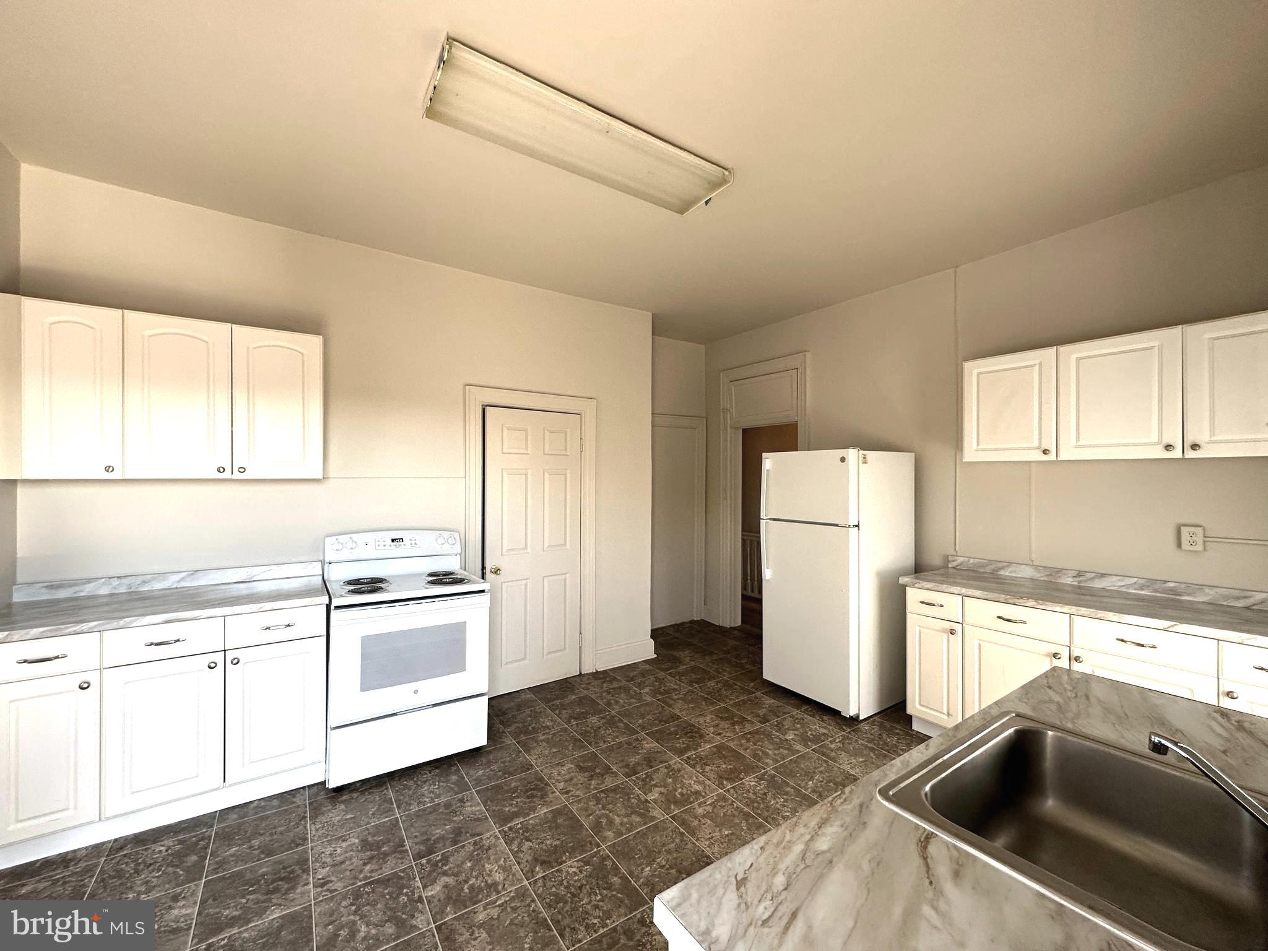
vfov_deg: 85.7
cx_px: 634
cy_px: 476
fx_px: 513
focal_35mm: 14
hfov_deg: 102.1
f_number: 2.2
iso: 100
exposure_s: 1/99
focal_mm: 2.22
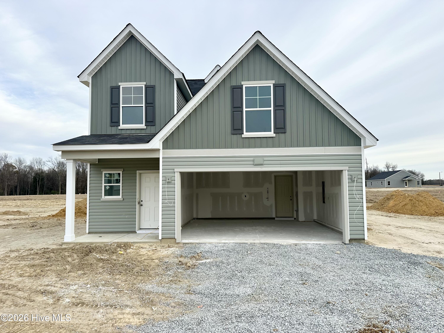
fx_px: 308
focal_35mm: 24
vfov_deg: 56.8
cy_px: 166
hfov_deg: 71.6
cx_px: 222
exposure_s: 1/2732
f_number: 1.78
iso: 80
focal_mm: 6.86
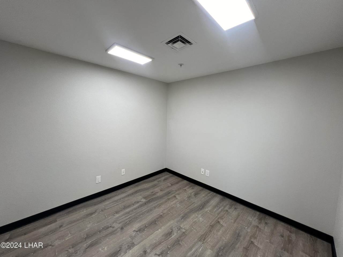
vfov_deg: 89.9
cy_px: 128
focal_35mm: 13
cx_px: 172
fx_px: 129
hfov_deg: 106.2
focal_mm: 1.57
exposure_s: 1/120
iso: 160
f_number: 1.8
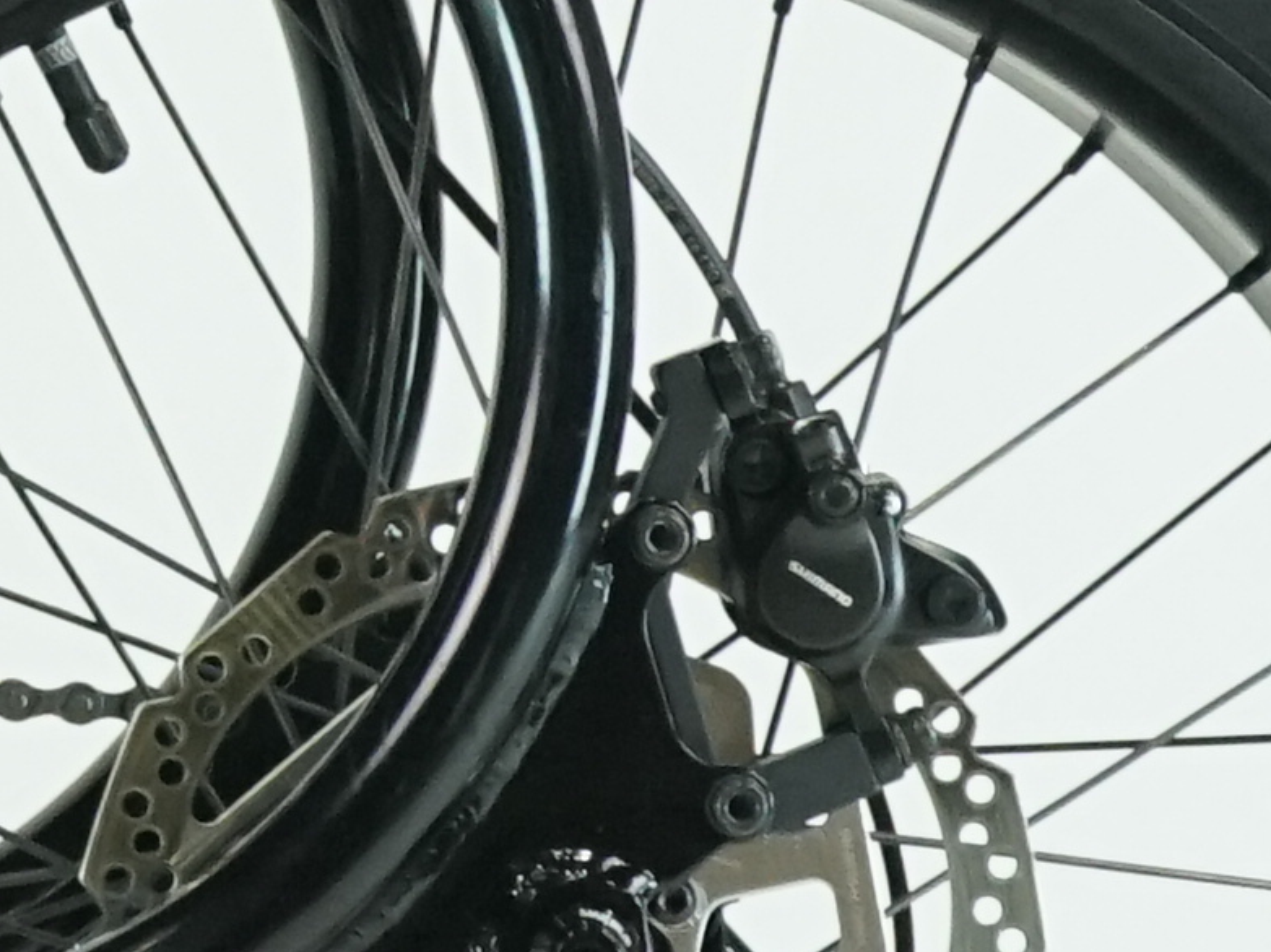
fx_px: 15710
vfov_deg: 3.5
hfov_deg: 4.5
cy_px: -702
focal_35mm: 428
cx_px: -2433
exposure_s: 1/200
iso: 2500
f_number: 7.1
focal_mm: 58
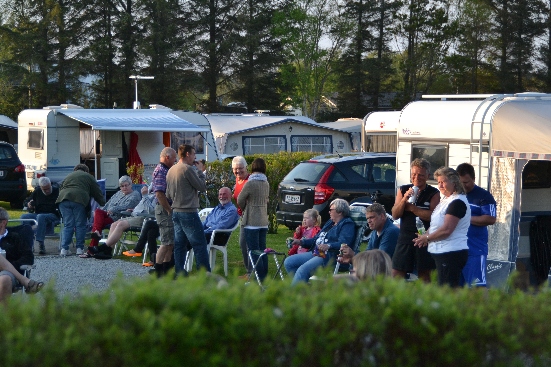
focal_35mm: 102
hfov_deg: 20.0
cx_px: 276
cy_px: 184
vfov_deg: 13.4
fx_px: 1561
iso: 360
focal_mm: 68
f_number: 5.6
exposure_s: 1/500
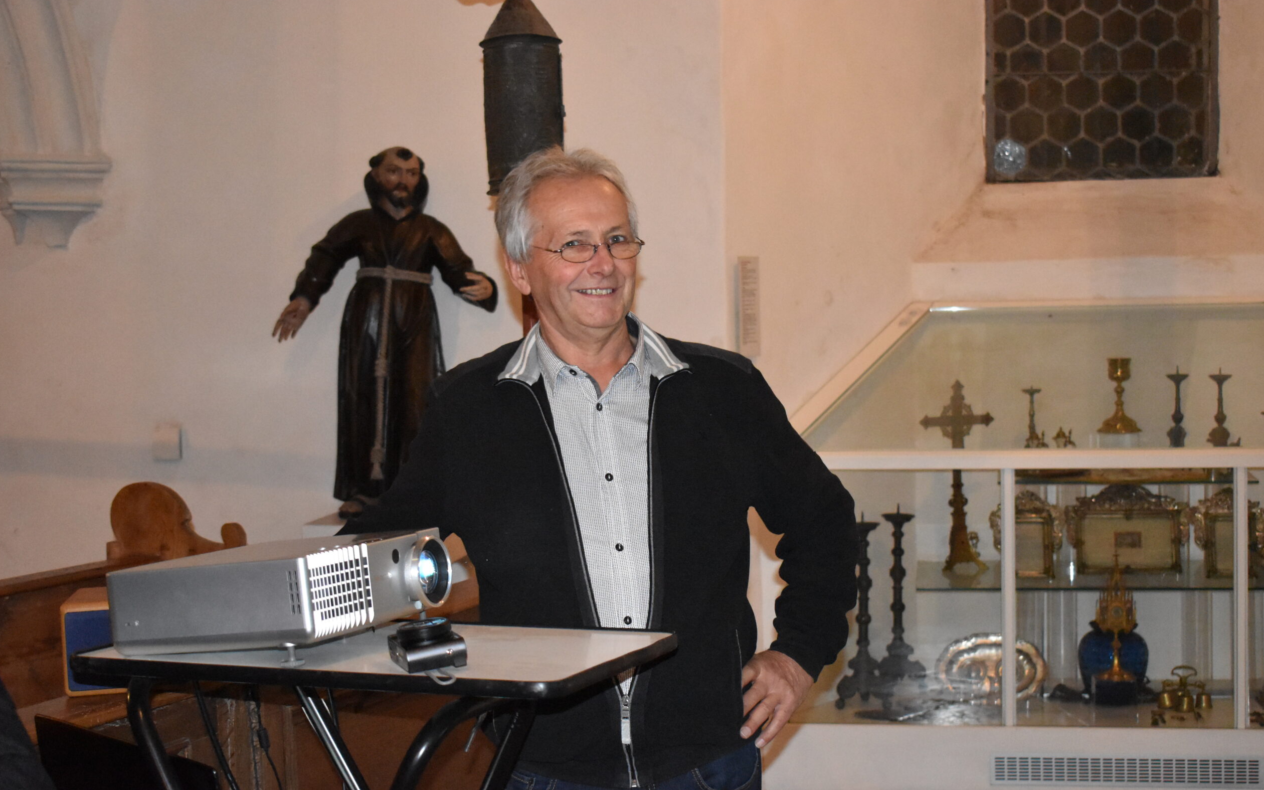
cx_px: 638
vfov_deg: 22.0
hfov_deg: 34.6
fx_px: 2032
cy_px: 421
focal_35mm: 59
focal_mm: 38
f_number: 4.8
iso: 6400
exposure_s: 1/60
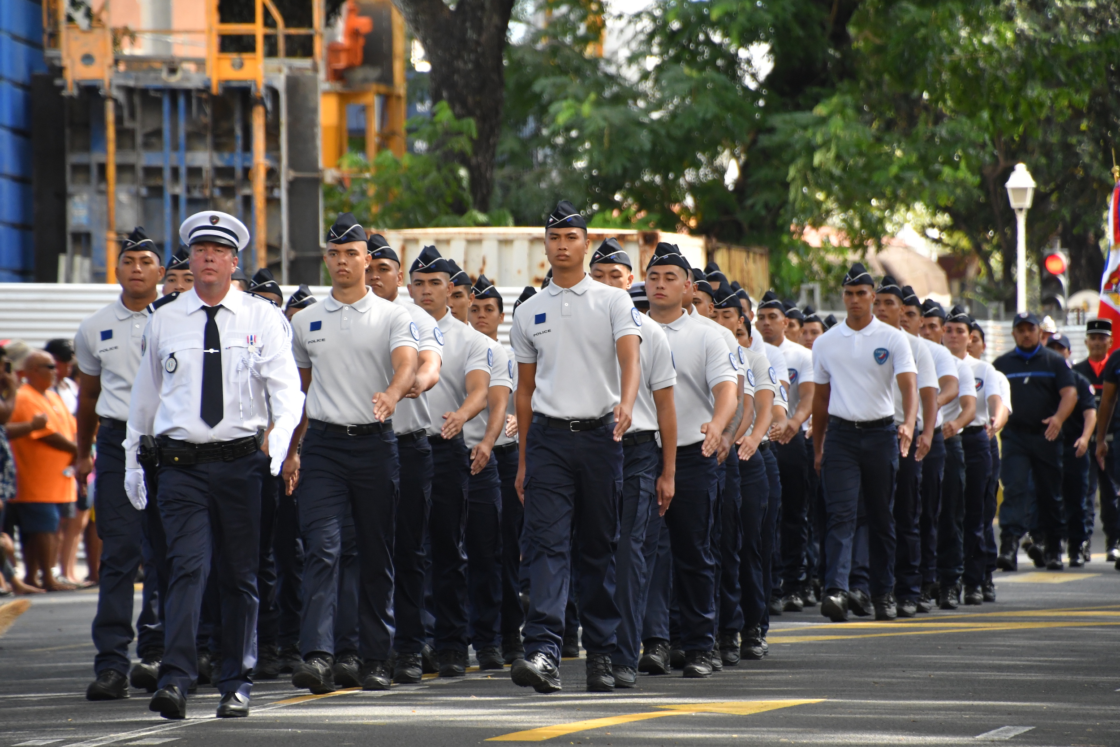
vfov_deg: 4.0
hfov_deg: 6.0
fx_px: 10733
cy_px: 374
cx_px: 560
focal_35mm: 345
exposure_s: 1/1000
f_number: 6.3
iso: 1600
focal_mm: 230
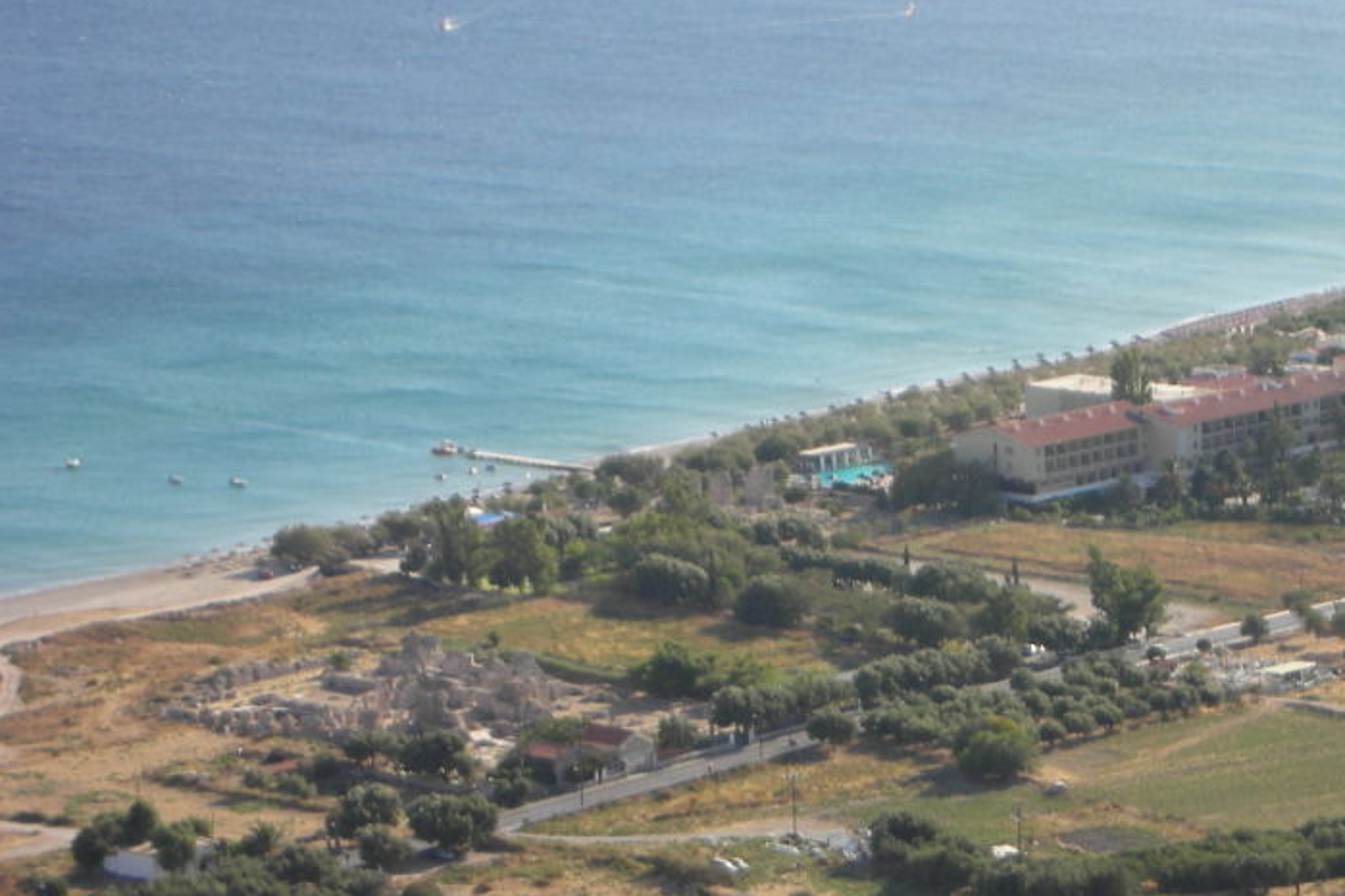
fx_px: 5977
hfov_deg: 12.8
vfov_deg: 8.6
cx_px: 981
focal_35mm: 160
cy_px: 436
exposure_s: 1/164
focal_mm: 17.4
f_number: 5.4
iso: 50
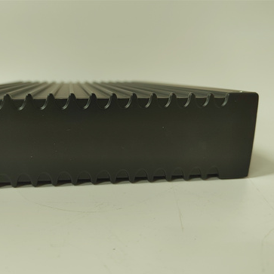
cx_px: 102
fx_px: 251
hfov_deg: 56.6
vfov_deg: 57.3
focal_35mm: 28
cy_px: 141
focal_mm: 5.52
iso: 2175
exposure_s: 1/100
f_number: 1.9
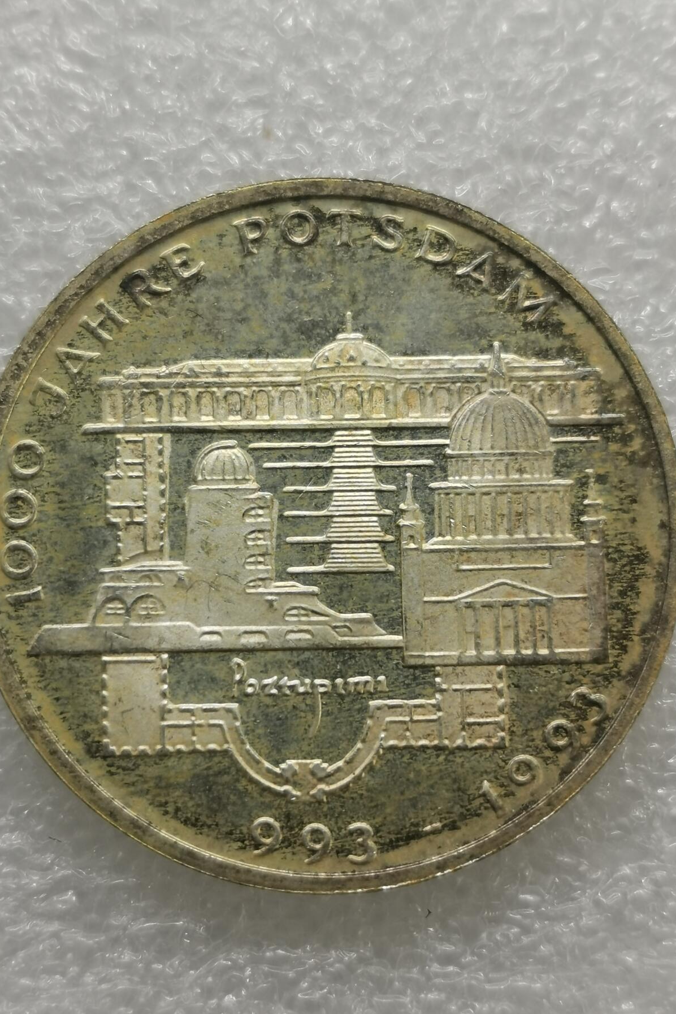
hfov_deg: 18.9
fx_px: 2028
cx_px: 332
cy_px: 506
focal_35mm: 72
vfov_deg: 28.1
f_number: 1.6
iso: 50
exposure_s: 1/125
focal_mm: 5.56
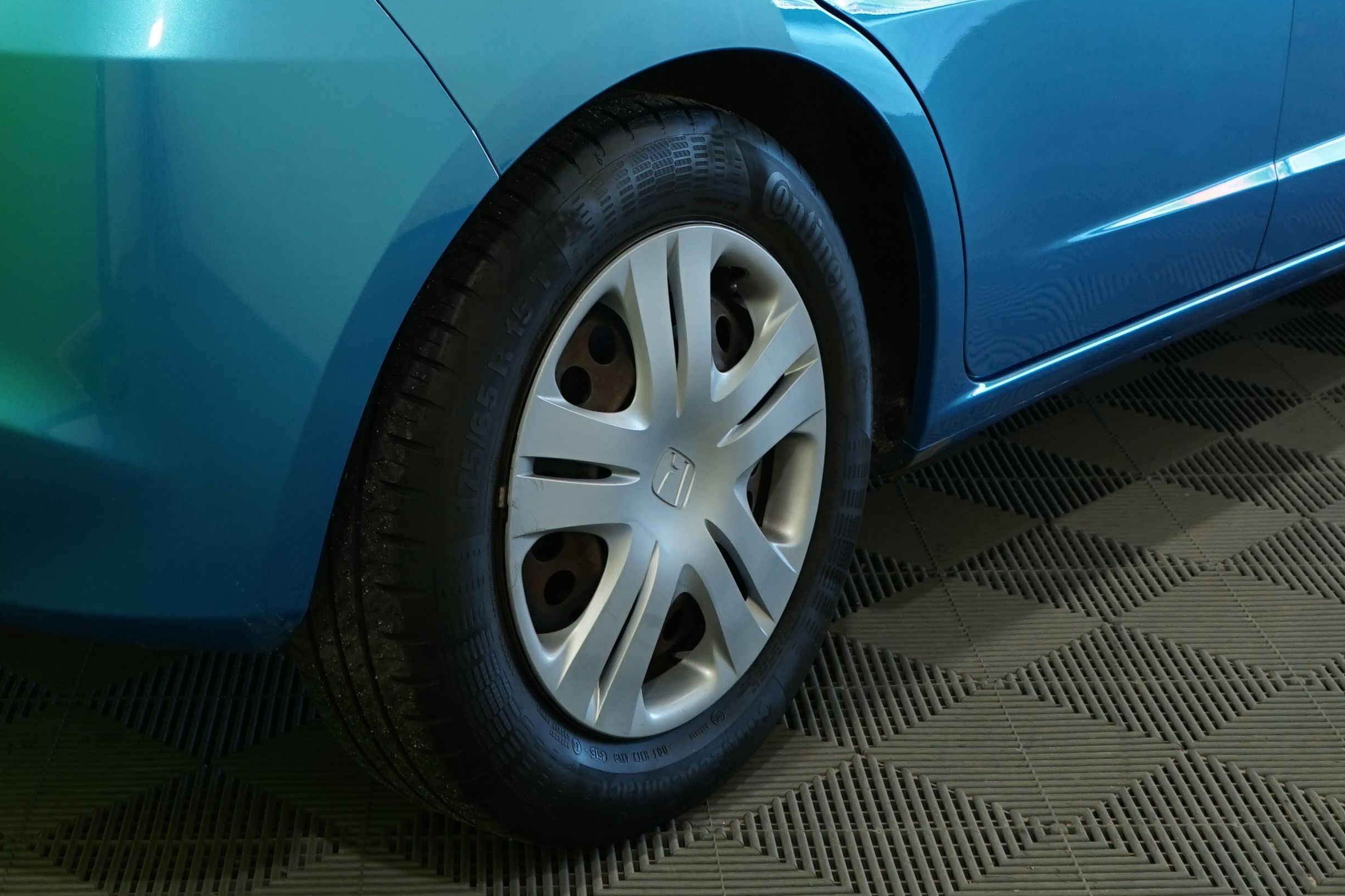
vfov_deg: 18.9
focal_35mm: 69
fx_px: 2578
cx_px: 511
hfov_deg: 29.1
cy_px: -113
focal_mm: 28
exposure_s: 1/30
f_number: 6.3
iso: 640
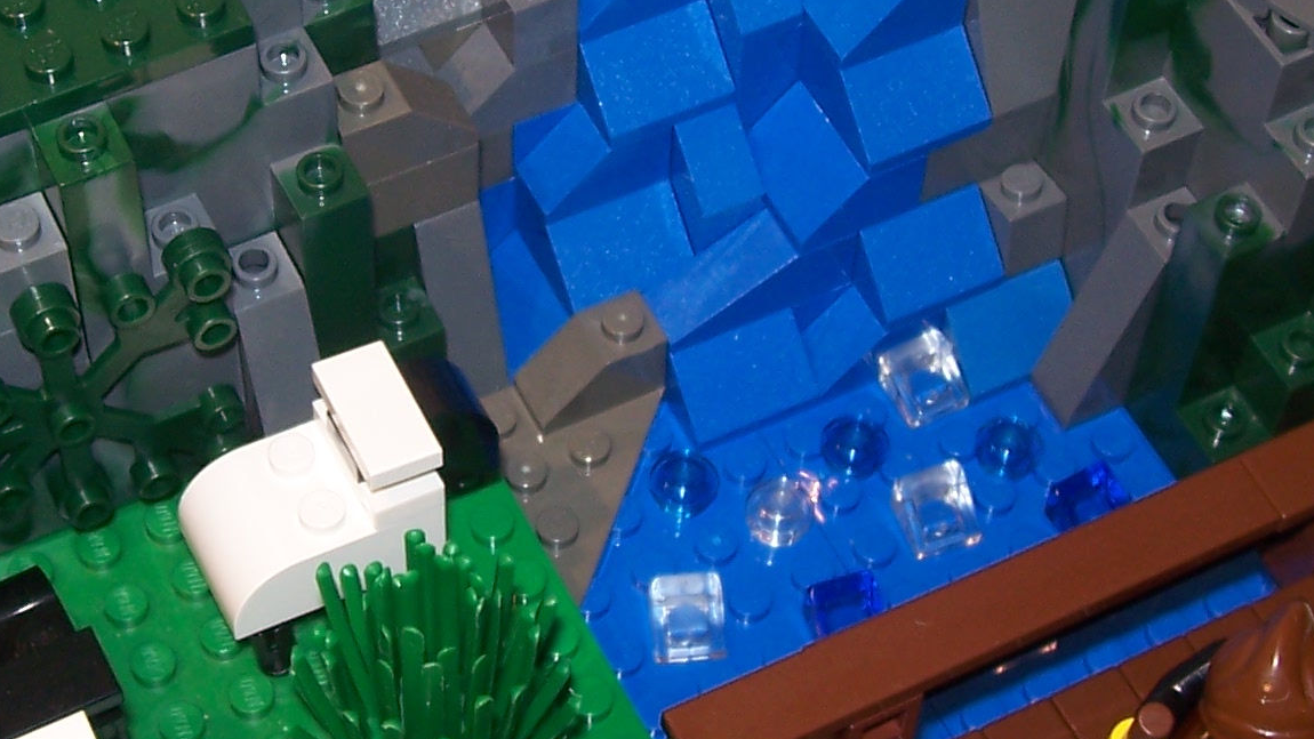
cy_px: 187
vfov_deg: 14.5
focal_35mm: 83
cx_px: 388
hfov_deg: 25.4
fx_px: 2892
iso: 80
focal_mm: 5.6
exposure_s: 1/60
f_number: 2.7
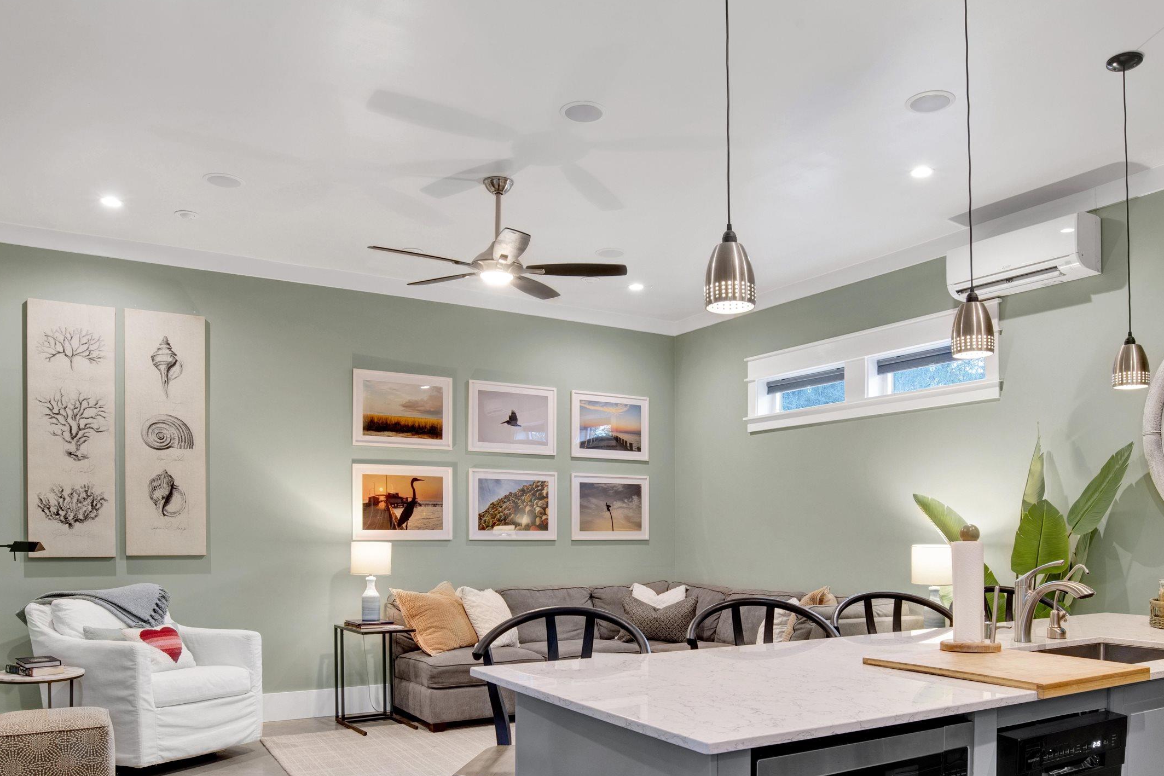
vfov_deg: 48.5
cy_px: 536
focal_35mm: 26
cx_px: 615
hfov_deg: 69.3
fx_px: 841
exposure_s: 1.3
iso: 200
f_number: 11
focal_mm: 18
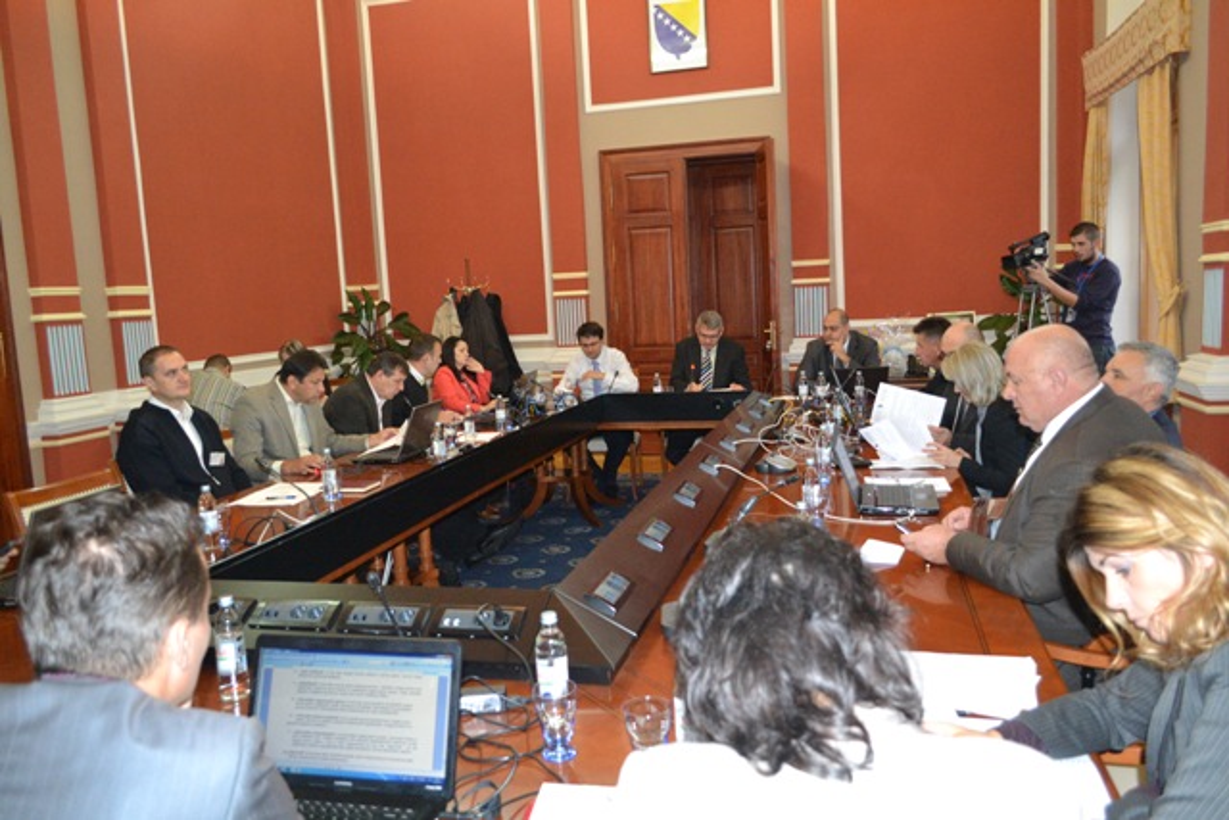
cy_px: 410
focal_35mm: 27
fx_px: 922
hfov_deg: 67.4
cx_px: 614
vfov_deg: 48.0
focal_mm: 18
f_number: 3.5
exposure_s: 1/60
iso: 3200
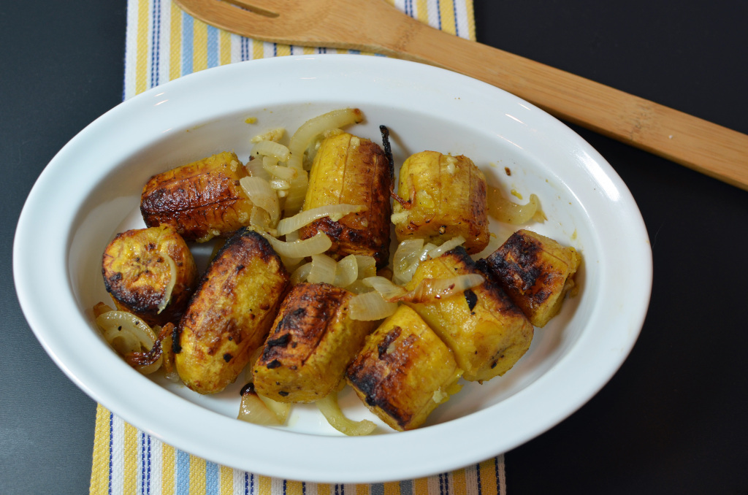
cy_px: 248
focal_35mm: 52
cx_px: 374
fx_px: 1088
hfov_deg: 37.9
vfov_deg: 25.6
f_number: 4.5
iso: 400
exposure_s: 1/80
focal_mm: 35
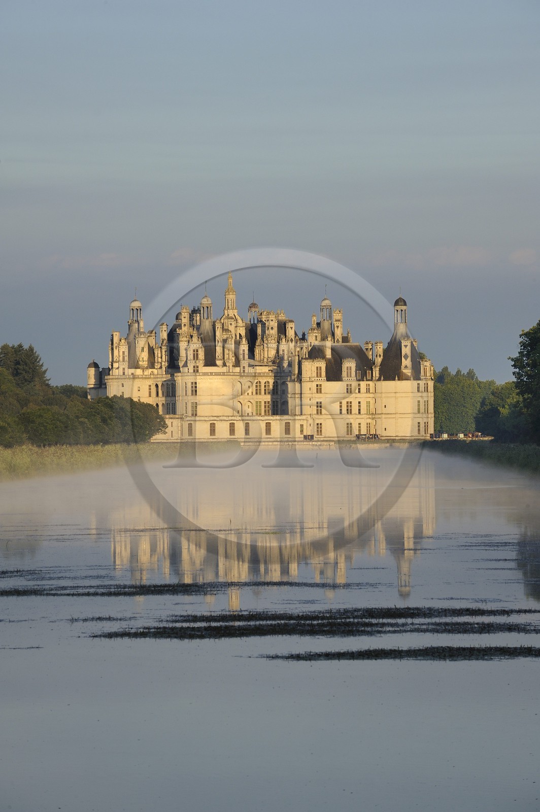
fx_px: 4507
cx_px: 270
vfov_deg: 10.3
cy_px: 406
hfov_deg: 6.9
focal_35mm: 200
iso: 400
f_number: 10
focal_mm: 200
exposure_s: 1/320
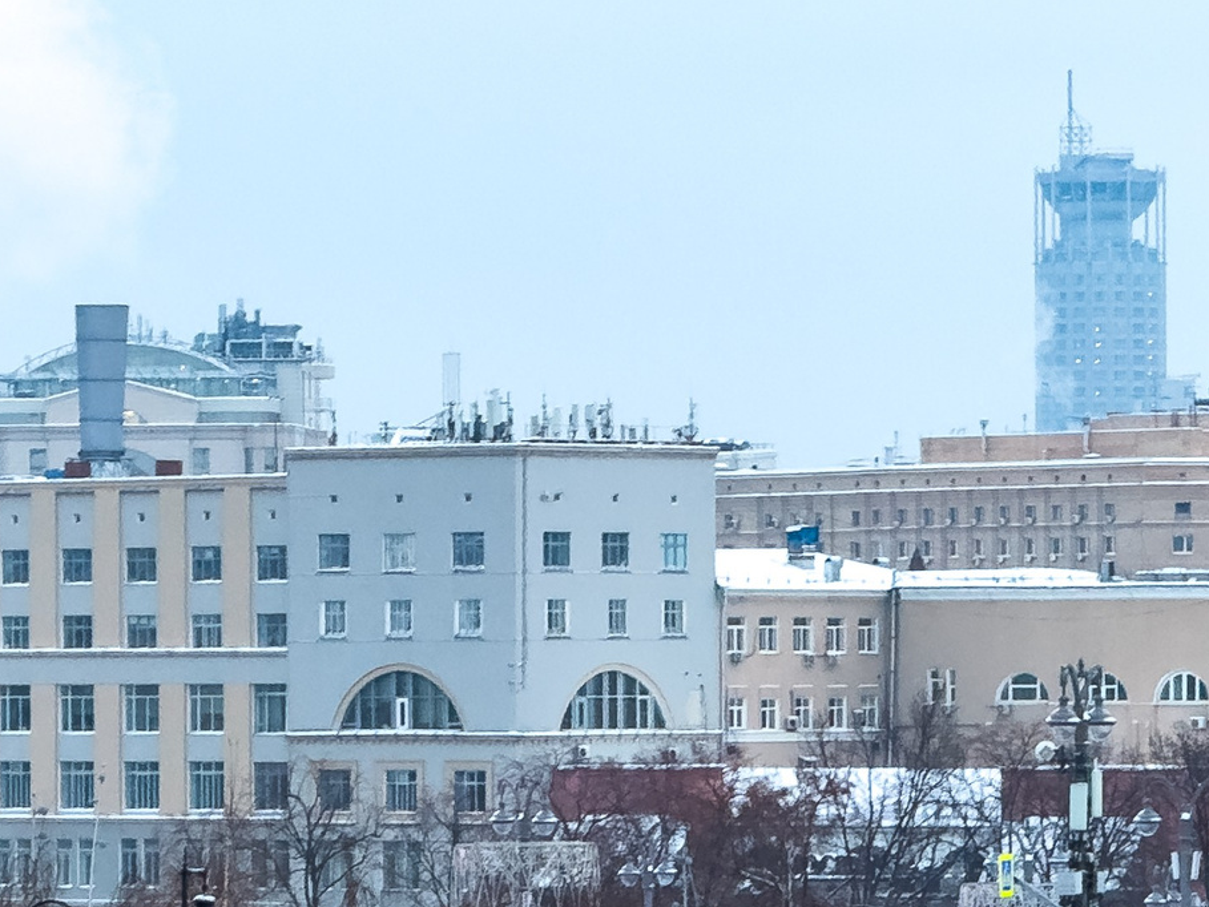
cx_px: 88
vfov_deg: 4.4
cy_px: 790
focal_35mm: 338
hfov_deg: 5.9
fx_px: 11807
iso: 200
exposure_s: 1/55
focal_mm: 15.66
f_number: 2.8
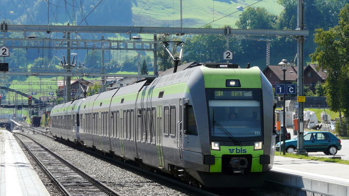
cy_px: 115
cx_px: 175
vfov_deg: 13.0
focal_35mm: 93
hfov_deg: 22.9
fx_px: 861
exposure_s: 1/250
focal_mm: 14
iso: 100
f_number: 5.6
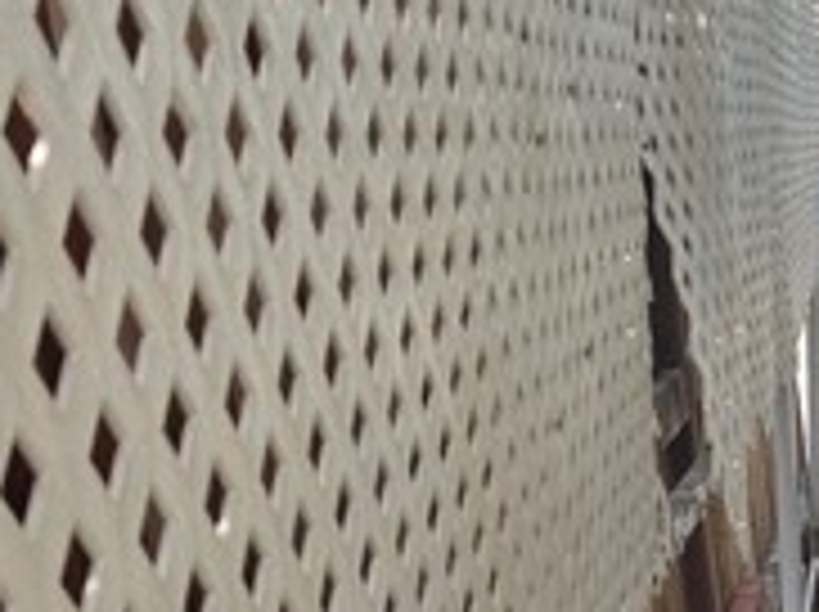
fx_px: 1914
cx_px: 1310
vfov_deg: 17.5
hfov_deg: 20.0
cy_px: 698
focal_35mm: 81
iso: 80
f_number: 1.7
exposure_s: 1/2503
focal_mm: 6.3
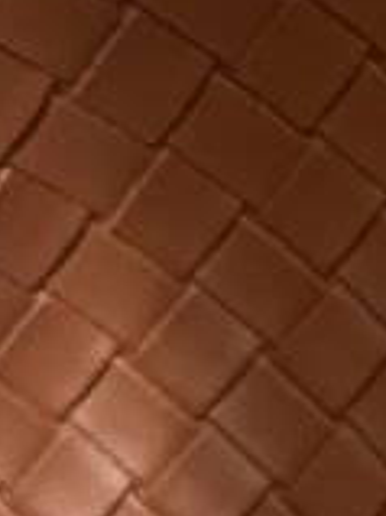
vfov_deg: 13.8
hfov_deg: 10.7
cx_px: 649
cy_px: 844
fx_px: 1950
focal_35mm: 131
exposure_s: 1/25
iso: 500
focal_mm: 5.1
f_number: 1.6
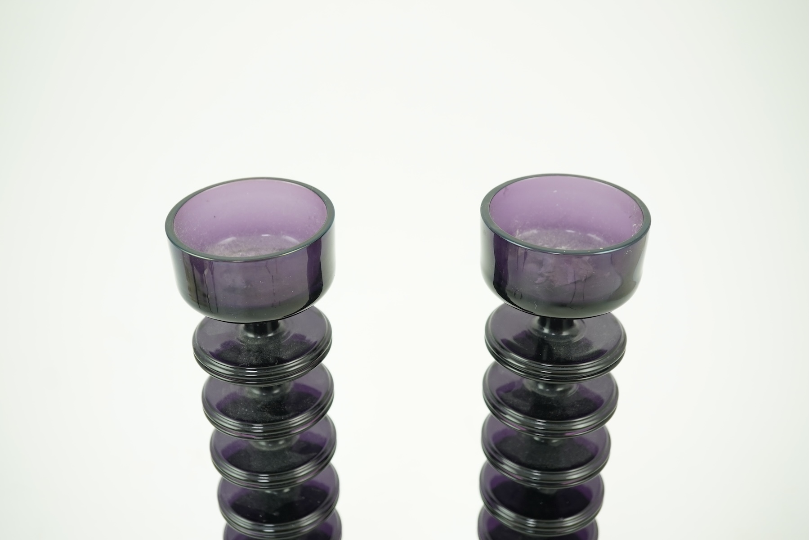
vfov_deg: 29.9
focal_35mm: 45
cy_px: 270
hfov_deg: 43.6
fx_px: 1011
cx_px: 404
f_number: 7.1
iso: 500
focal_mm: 30
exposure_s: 1/40
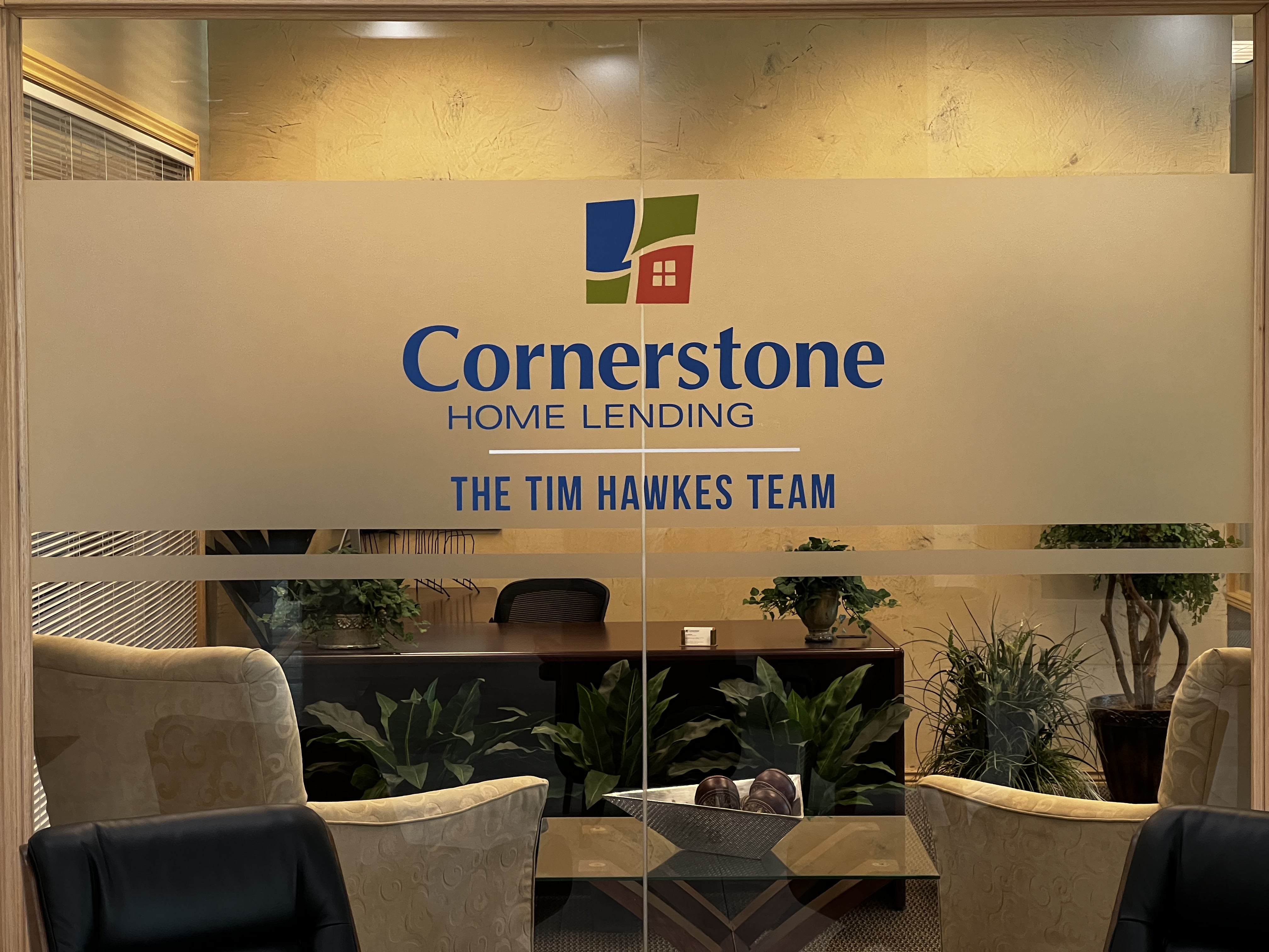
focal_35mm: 77
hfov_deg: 25.3
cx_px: 634
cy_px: 476
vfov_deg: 19.1
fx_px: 2823
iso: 250
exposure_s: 1/60
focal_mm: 9
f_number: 2.8
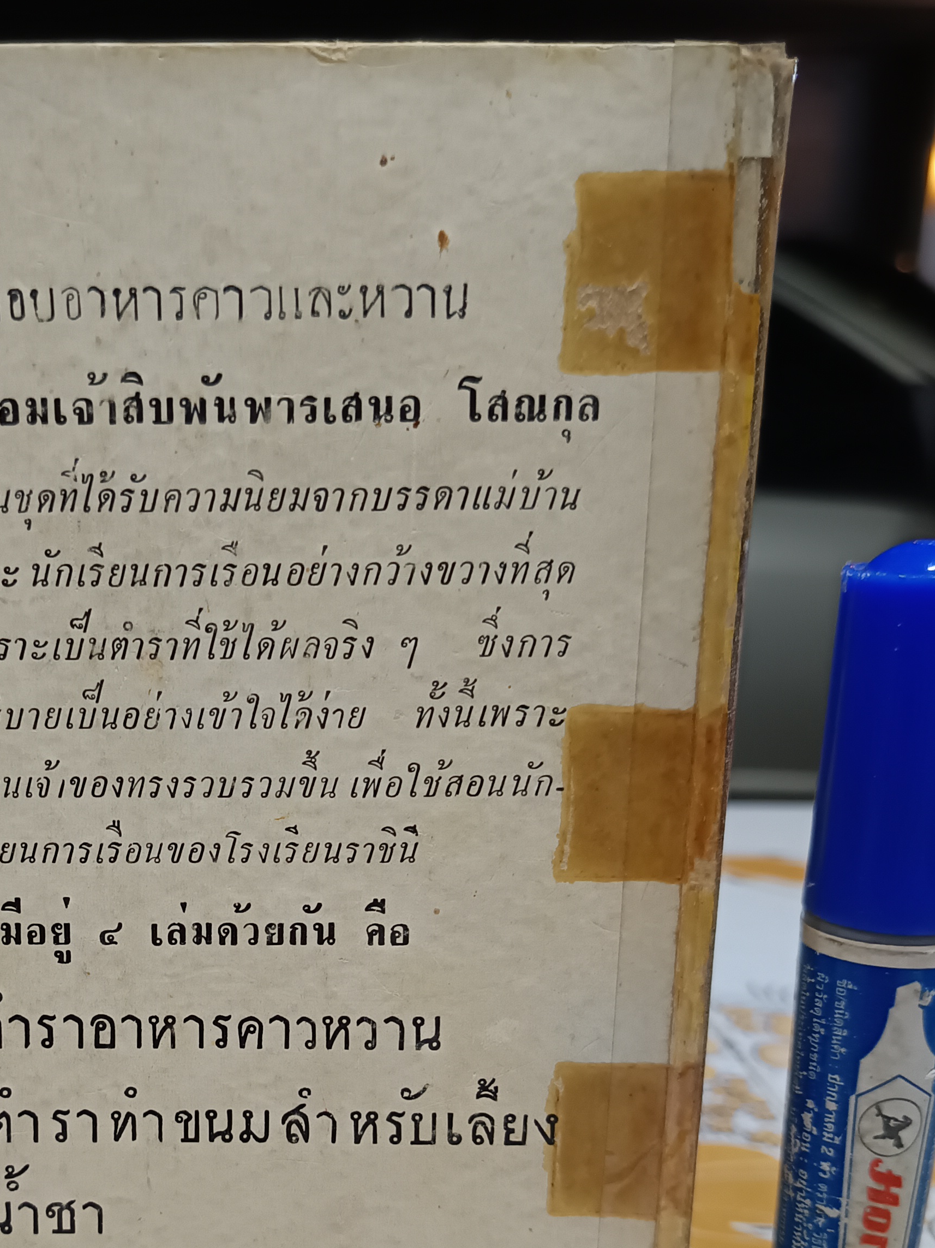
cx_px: 197
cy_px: 919
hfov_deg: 33.4
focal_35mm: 42
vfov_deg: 43.5
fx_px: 1513
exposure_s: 1/25
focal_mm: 5.31
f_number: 1.7
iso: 1027
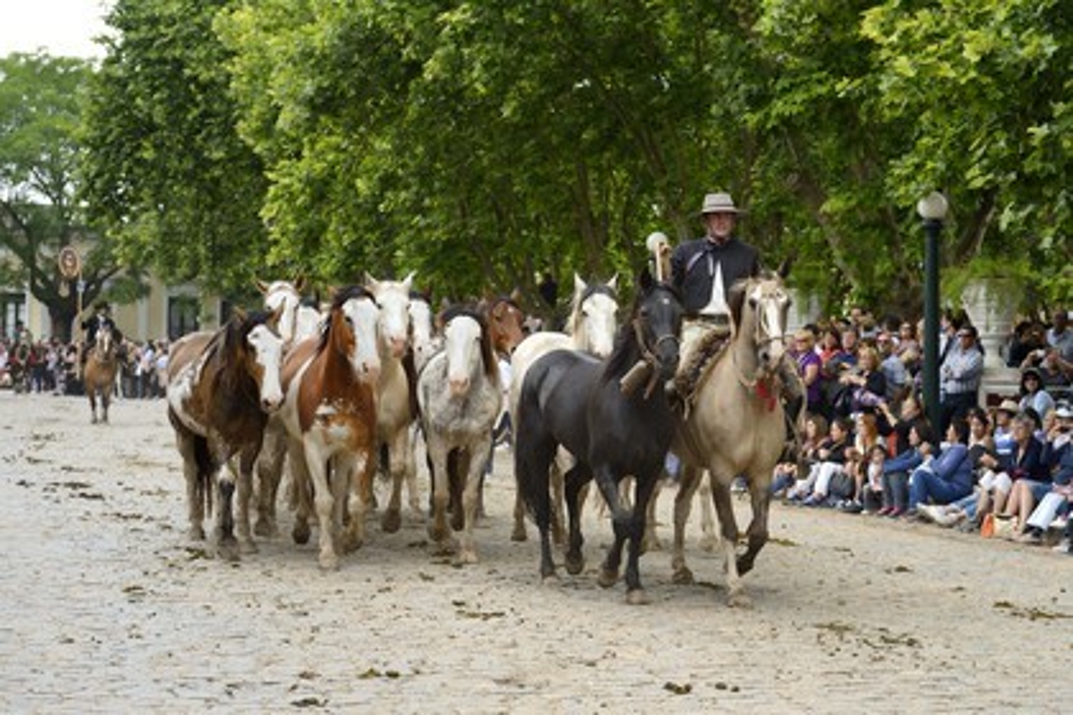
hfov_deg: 28.8
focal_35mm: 70
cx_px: 536
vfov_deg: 19.5
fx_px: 2086
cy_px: 358
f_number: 5.6
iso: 400
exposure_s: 1/500
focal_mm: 70
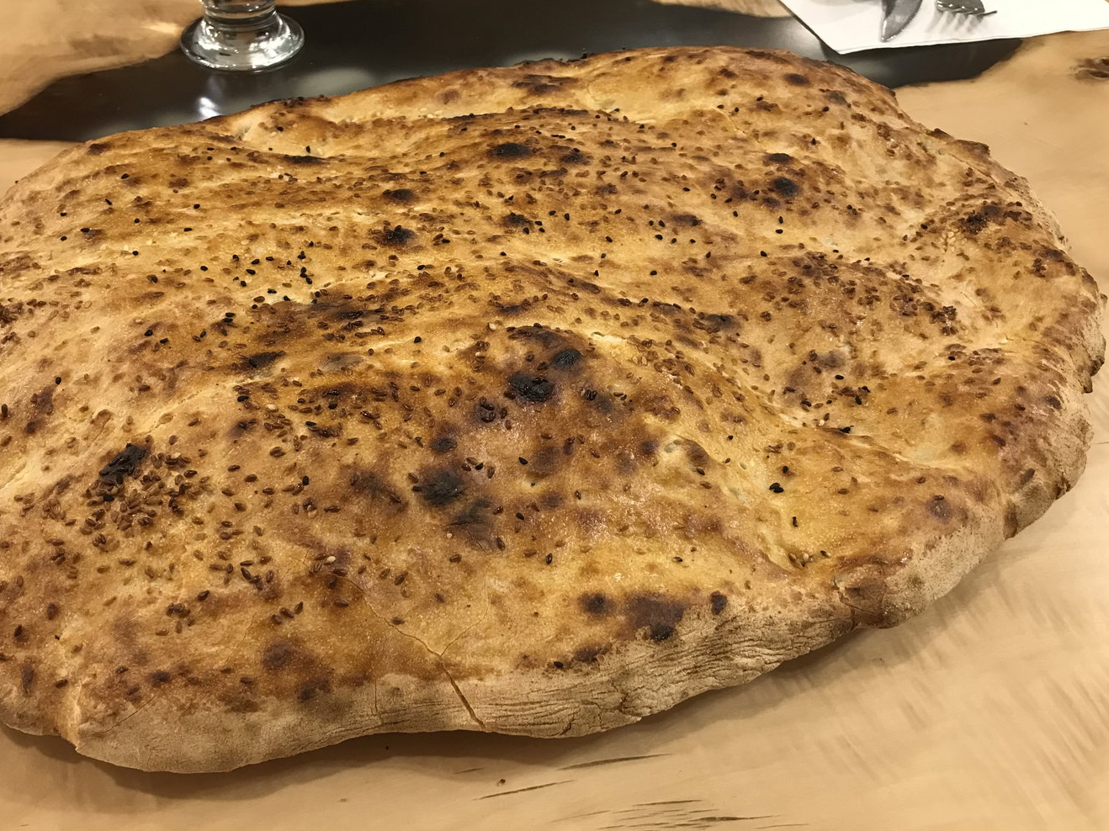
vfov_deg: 41.8
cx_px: 482
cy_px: 421
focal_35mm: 34
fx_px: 1089
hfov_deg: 53.8
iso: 40
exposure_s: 1/17
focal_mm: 3.99
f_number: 1.8
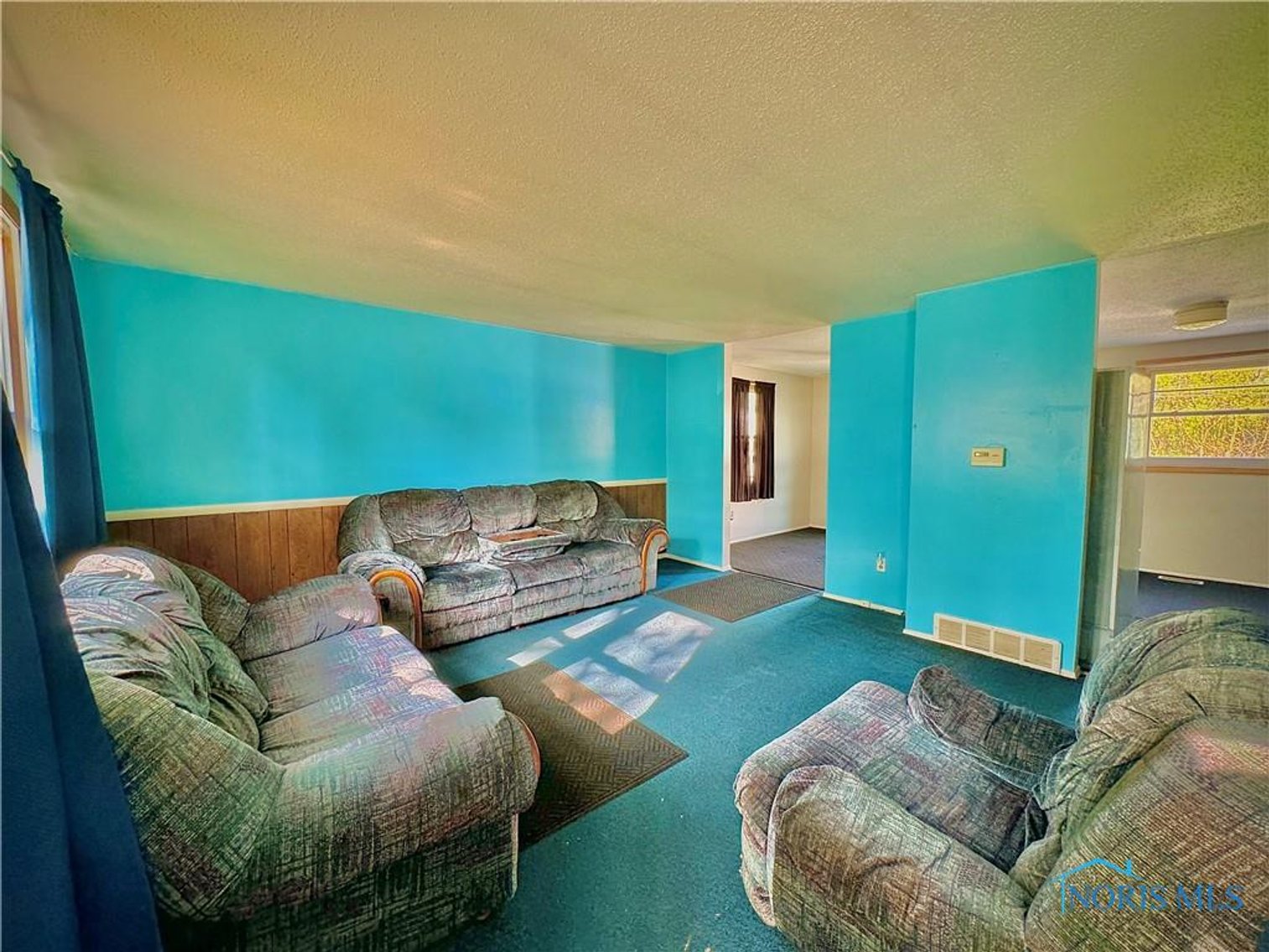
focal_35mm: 14
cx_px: 634
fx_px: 513
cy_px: 476
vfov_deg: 85.7
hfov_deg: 102.1
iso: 320
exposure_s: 1/63
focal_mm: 2.22
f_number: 2.2
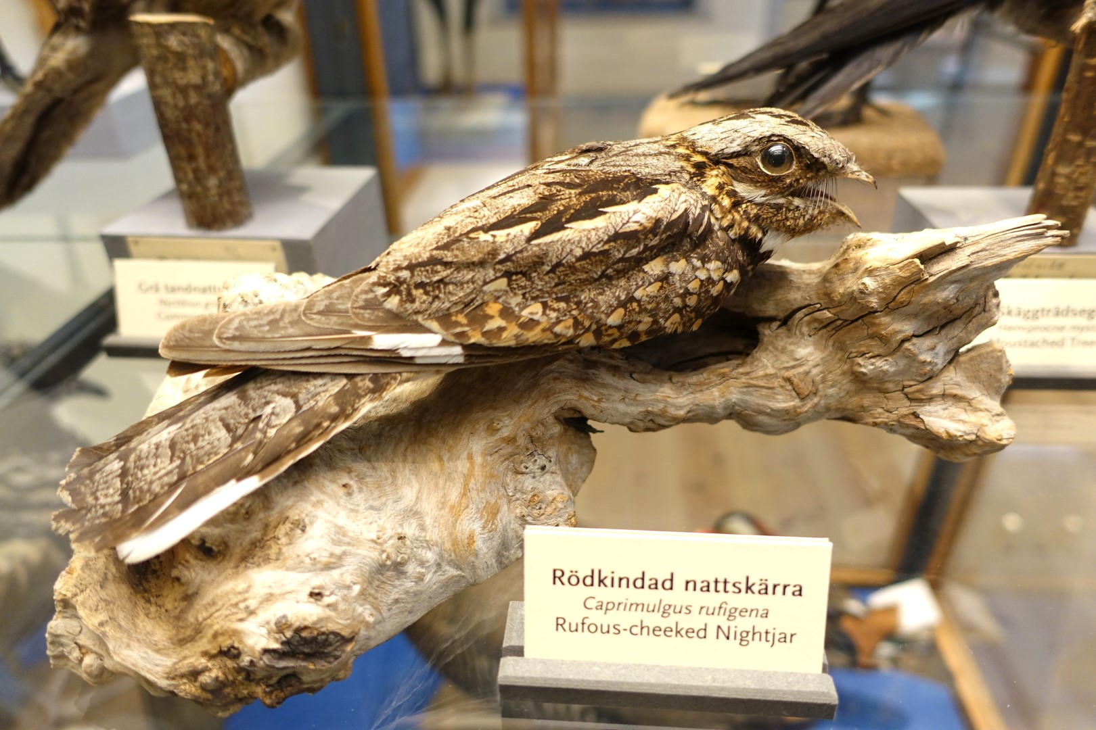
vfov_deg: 53.1
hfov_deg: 73.7
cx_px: 548
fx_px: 731
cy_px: 365
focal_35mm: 24
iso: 320
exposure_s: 1/30
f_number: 1.8
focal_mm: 8.8
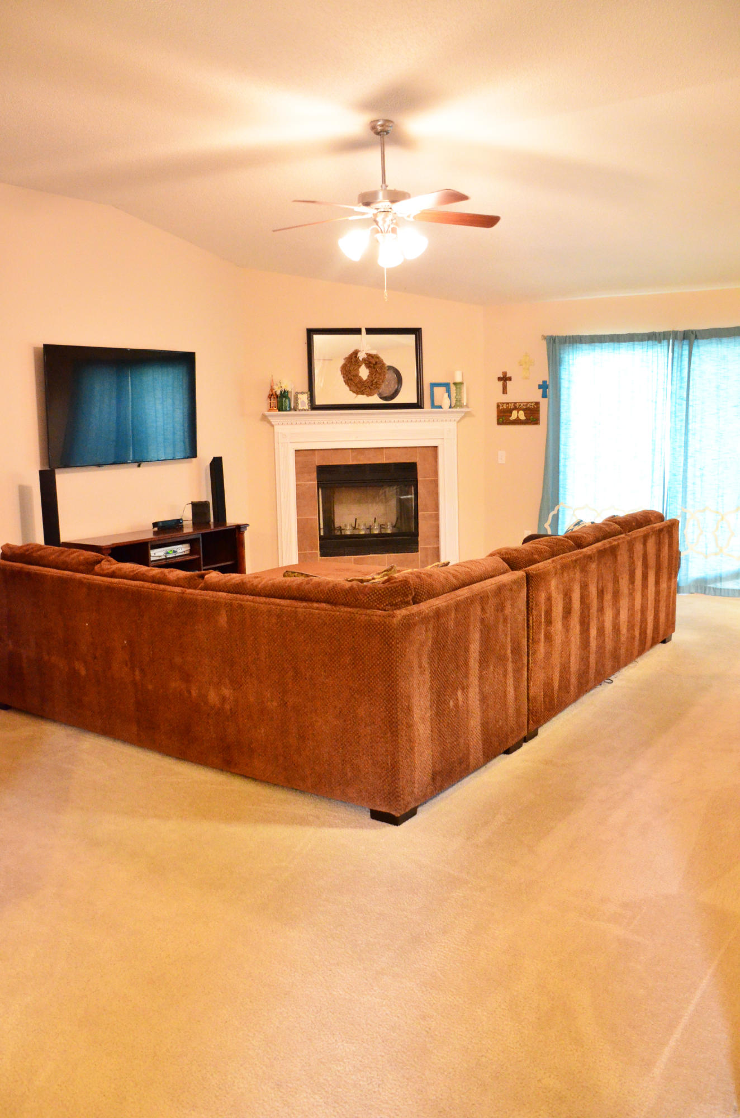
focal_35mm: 30
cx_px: 370
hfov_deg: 43.4
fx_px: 929
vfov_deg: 62.0
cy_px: 559
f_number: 3.5
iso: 3600
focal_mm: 20
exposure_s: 1/30
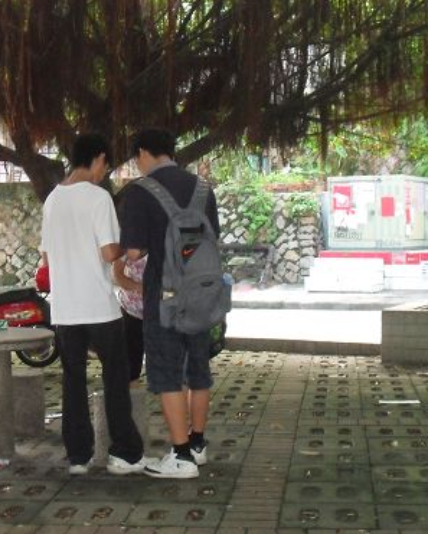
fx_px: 1250
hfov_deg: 19.4
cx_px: 166
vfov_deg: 24.1
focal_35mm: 79
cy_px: 267
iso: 400
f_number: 3.7
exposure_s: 1/45
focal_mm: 10.5
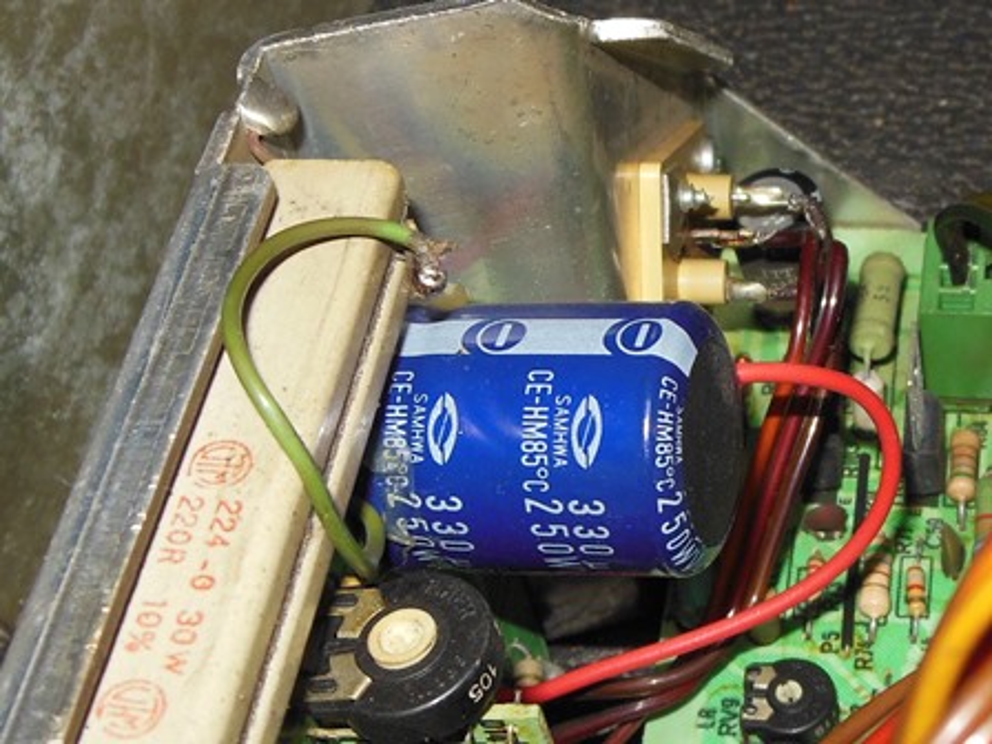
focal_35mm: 33
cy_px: 372
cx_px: 496
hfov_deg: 55.4
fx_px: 946
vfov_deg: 42.9
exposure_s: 1/30
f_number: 6.9
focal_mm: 6
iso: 200
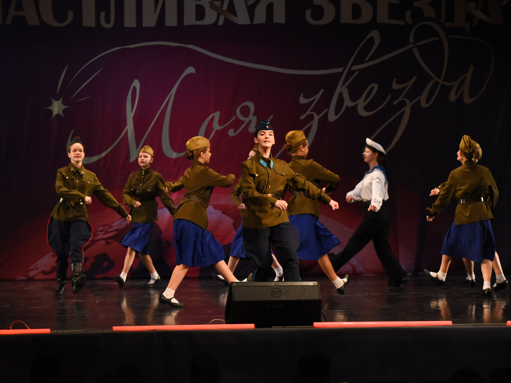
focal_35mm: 120
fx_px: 1772
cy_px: 192
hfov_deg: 16.4
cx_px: 254
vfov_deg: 12.3
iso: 5000
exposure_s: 1/640
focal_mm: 110
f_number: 3.5
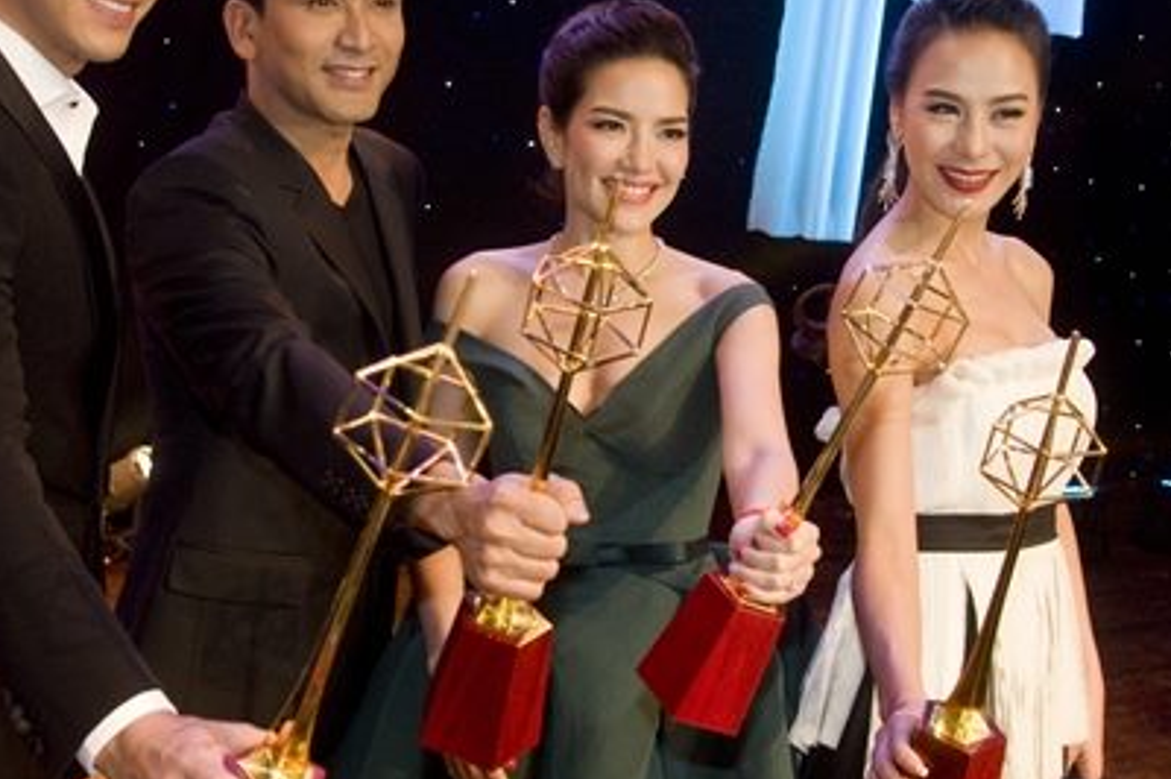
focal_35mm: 54
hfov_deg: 36.9
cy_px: 362
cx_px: 524
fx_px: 1755
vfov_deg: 25.0
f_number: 5.6
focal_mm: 24
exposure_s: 1/80
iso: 800
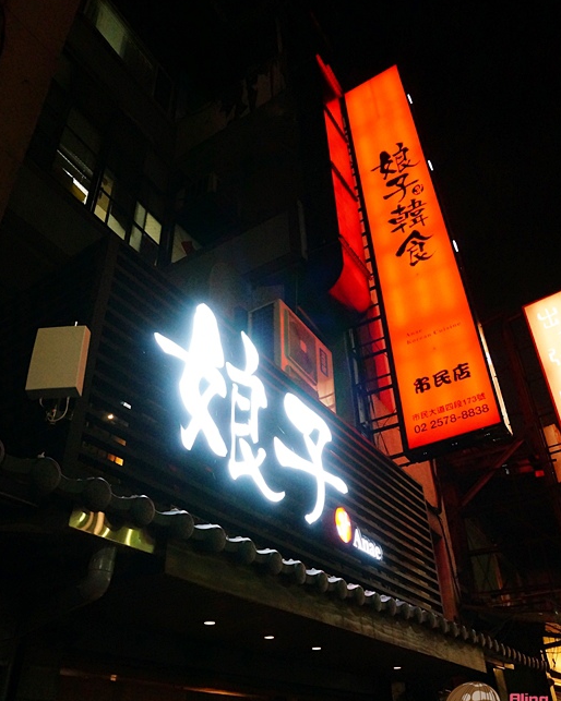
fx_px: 581
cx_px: 286
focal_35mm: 28
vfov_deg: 62.2
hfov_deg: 51.5
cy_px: 370
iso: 3200
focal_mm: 16
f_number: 5
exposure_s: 1/80
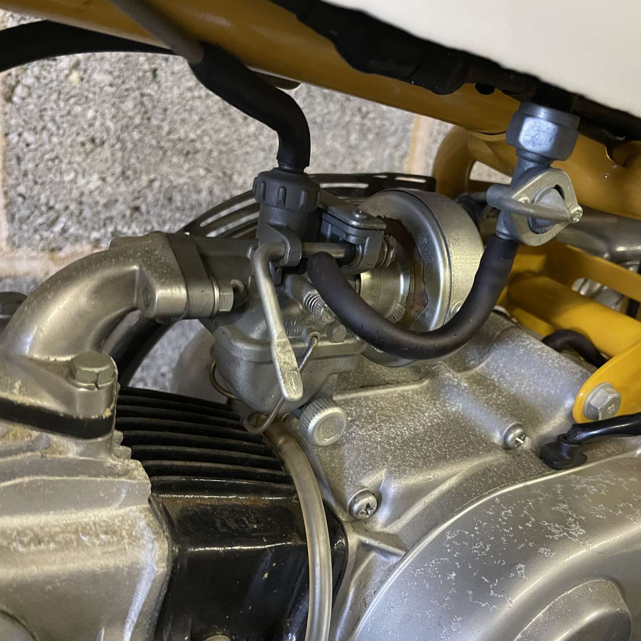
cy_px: 321
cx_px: 374
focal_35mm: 31
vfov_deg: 52.5
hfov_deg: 52.3
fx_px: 649
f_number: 1.6
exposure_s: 1/33
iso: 400
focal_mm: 4.2
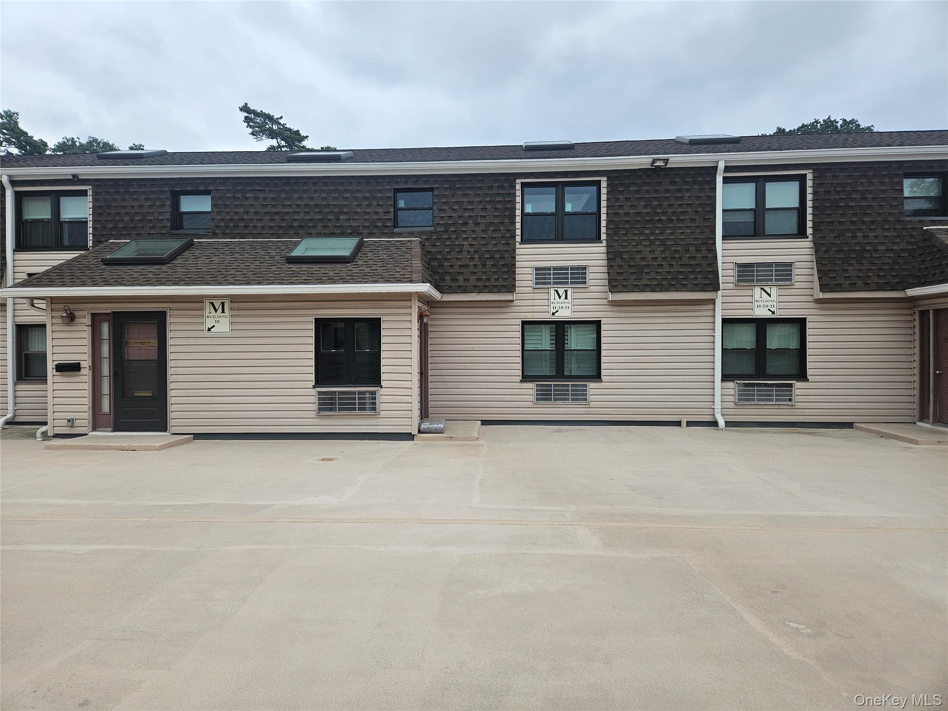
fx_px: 630
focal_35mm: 23
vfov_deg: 58.9
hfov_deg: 73.9
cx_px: 474
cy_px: 356
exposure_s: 1/2614
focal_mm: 5.4
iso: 25
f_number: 1.8
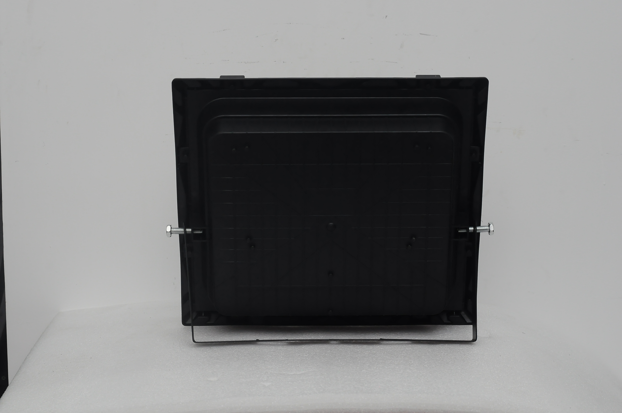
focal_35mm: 75
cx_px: 311
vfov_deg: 18.1
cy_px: 206
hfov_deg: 27.0
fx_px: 1294
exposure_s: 1/100
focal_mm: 50
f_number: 8
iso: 1000
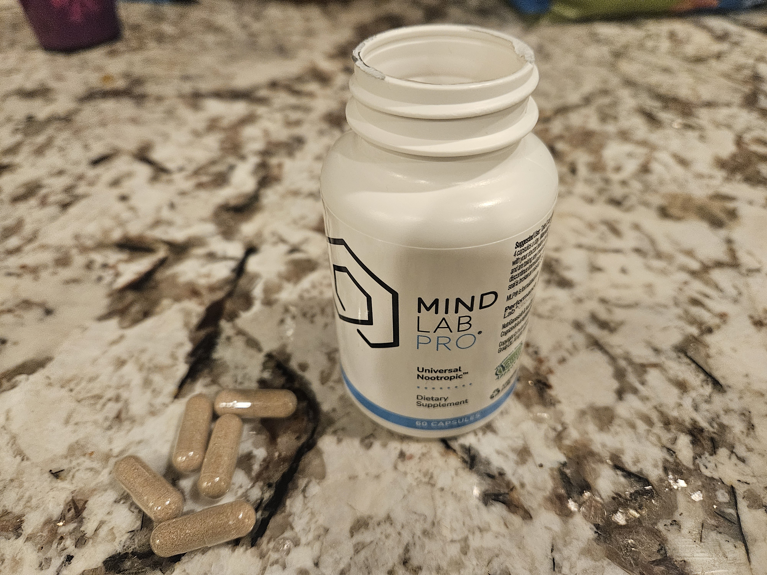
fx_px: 510
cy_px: 288
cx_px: 384
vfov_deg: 58.9
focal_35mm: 23
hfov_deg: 73.9
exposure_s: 1/120
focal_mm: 5.4
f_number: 1.8
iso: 500
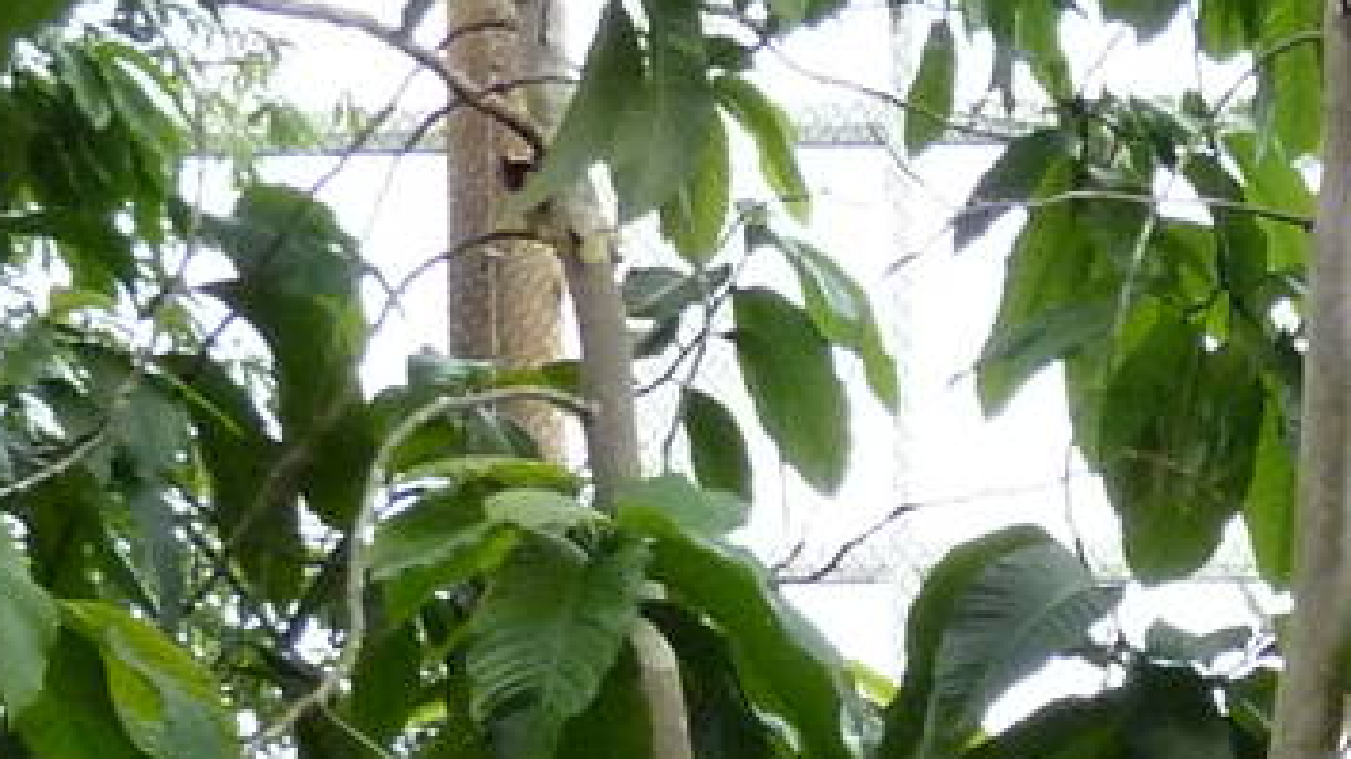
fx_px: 4406
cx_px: 1778
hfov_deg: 16.4
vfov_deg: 9.2
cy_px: 1514
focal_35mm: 123
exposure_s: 1/320
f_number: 3.3
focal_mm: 4.1
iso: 400
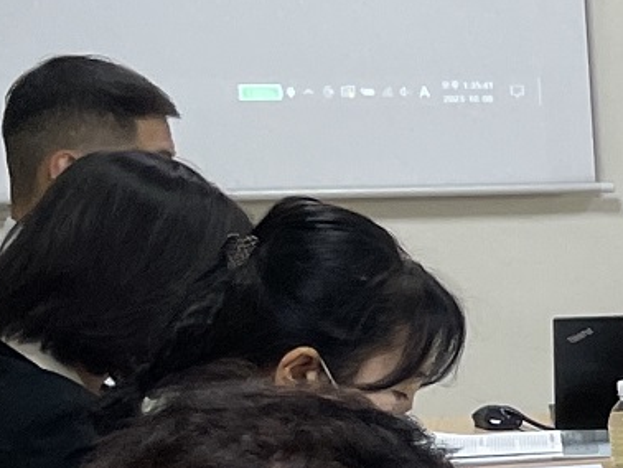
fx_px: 2971
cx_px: 1798
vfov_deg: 9.0
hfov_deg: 9.6
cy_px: 471
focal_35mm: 165
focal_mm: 4.2
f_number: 1.6
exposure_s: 1/120
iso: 125
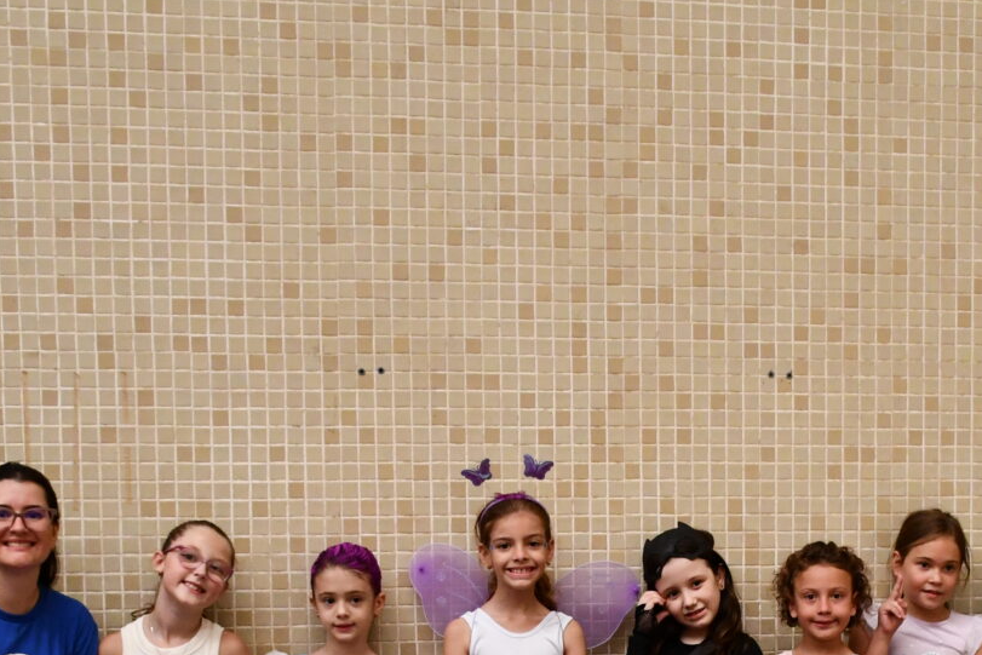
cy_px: 772
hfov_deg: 28.2
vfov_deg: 18.3
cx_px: 694
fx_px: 1937
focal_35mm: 71
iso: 2000
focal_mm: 20
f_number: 3.5
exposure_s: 1/125
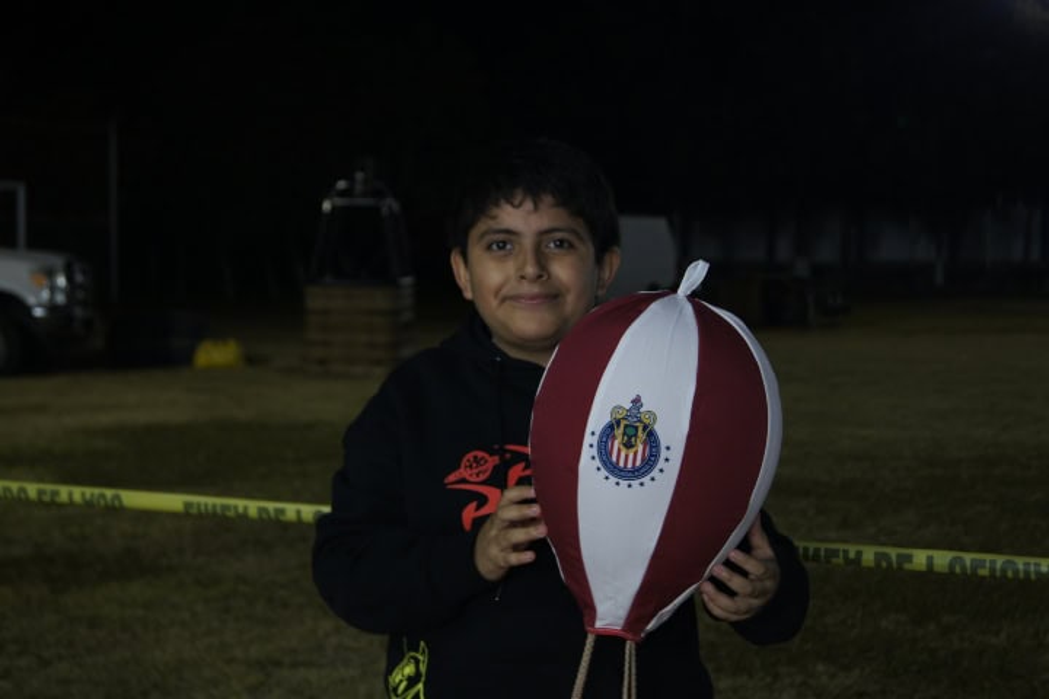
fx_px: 1967
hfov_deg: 29.9
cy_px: 350
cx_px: 524
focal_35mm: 68
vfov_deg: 20.2
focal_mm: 45
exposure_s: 1/20
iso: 400
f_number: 5.6
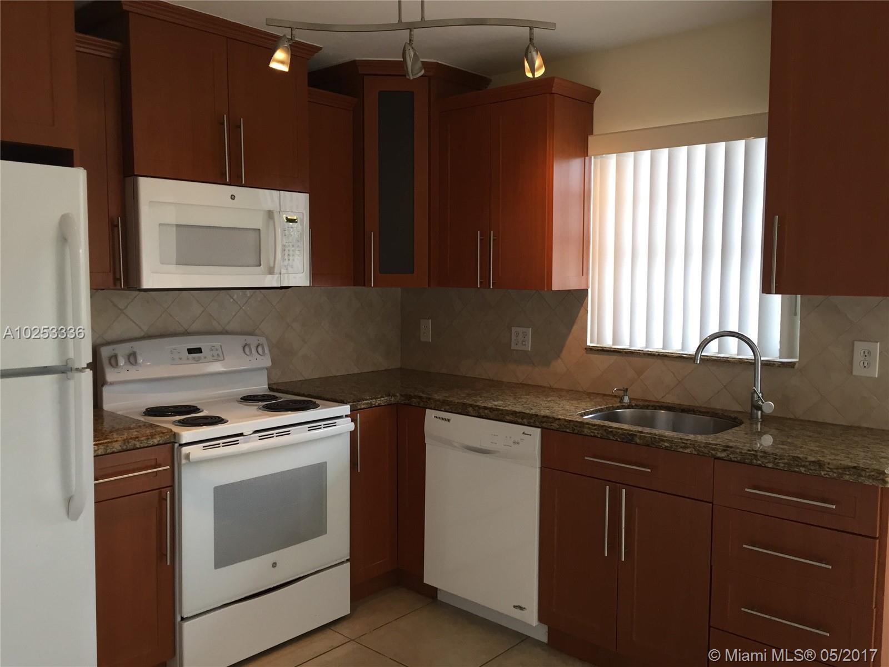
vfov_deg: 48.2
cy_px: 334
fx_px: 745
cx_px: 444
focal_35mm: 29
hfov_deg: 61.7
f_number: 2.2
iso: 32
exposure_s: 1/30
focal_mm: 4.15
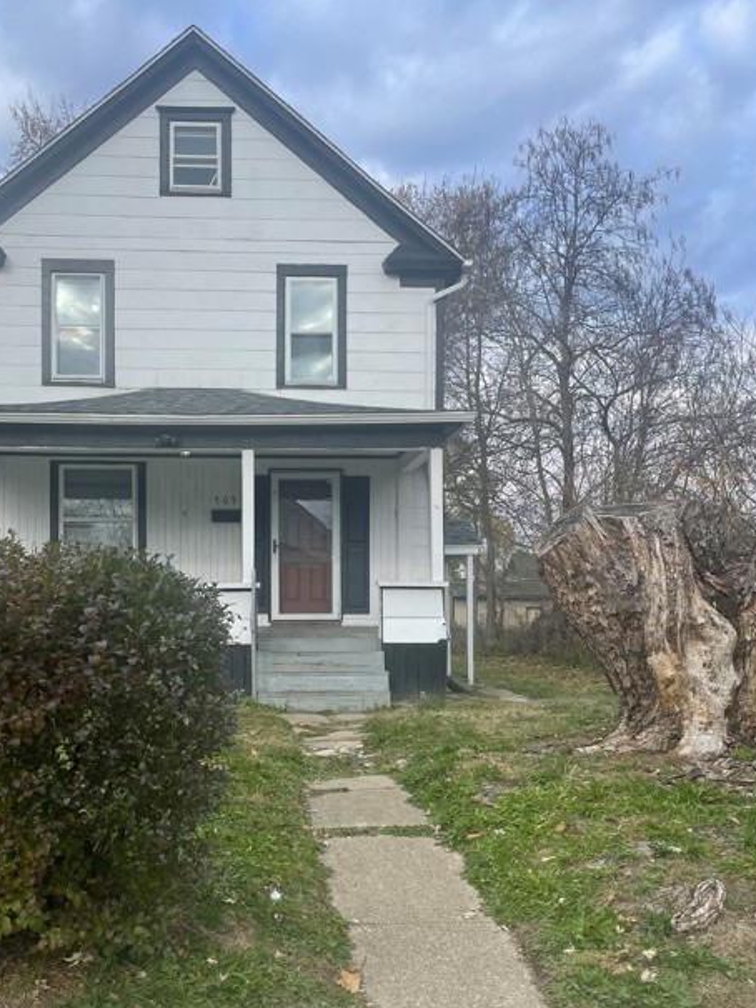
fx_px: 961
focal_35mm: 33
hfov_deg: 42.7
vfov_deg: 54.9
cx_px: 300
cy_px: 611
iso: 32
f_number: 1.6
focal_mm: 4.2
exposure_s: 1/1072
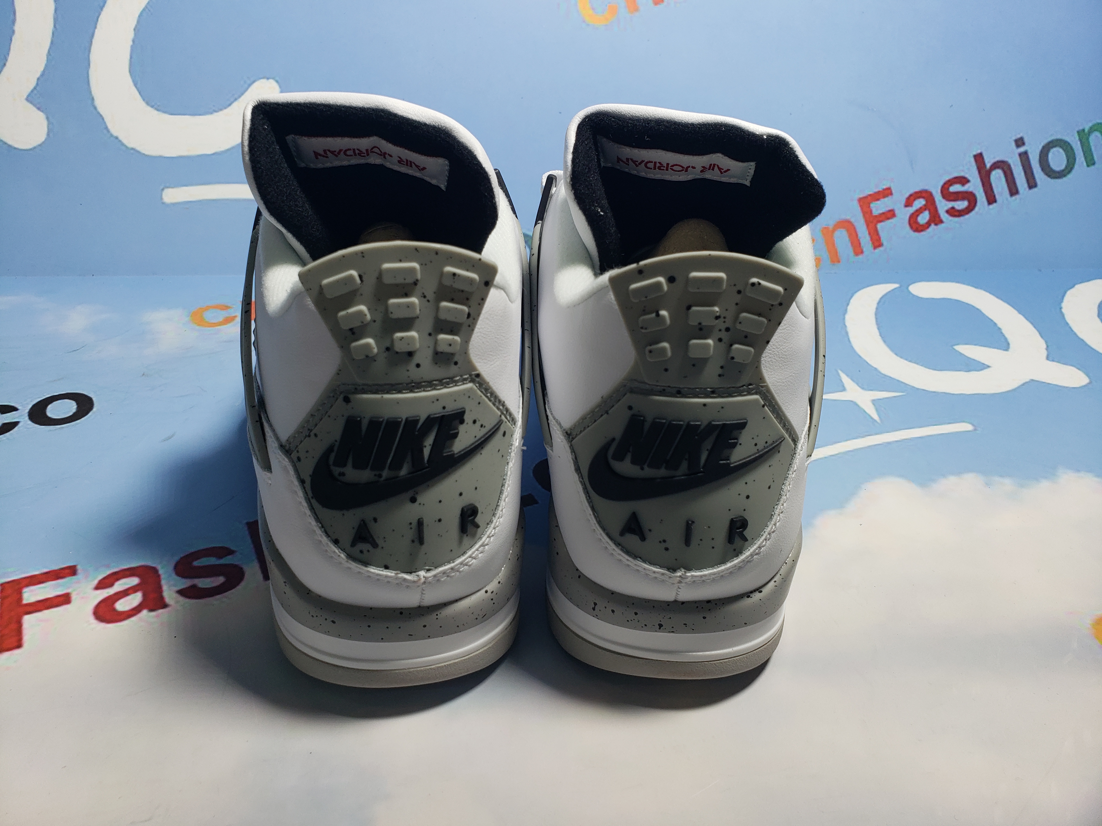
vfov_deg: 53.1
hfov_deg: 67.3
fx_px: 828
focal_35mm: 26
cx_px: 551
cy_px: 413
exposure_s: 1/208
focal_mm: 4.3
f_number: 1.5
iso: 50
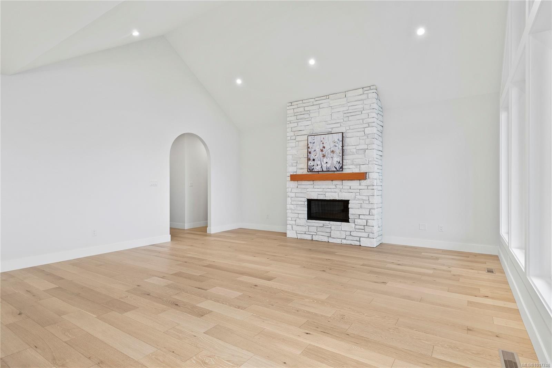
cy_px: 184
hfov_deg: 90.0
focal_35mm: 18
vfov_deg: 67.4
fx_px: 276
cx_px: 276
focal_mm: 12
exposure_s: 1/15
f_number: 8
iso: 400
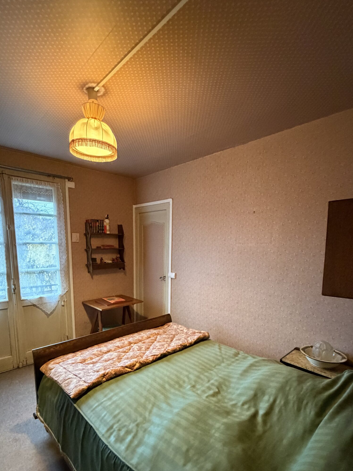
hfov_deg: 71.5
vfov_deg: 86.7
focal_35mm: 18
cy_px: 282
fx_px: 245
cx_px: 162
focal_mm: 2.22
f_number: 2.2
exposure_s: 1/50
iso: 1000
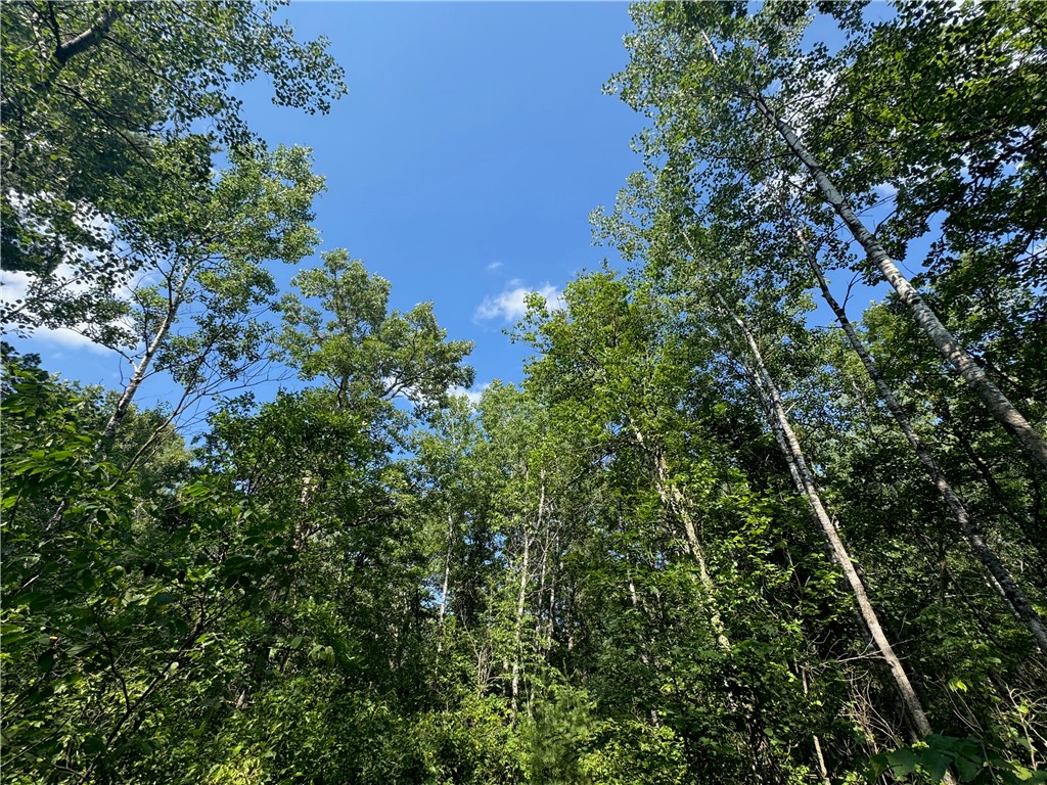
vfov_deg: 85.7
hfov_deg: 102.1
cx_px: 524
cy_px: 392
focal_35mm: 14
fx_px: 423
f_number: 2.2
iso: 40
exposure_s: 1/675
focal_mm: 2.22
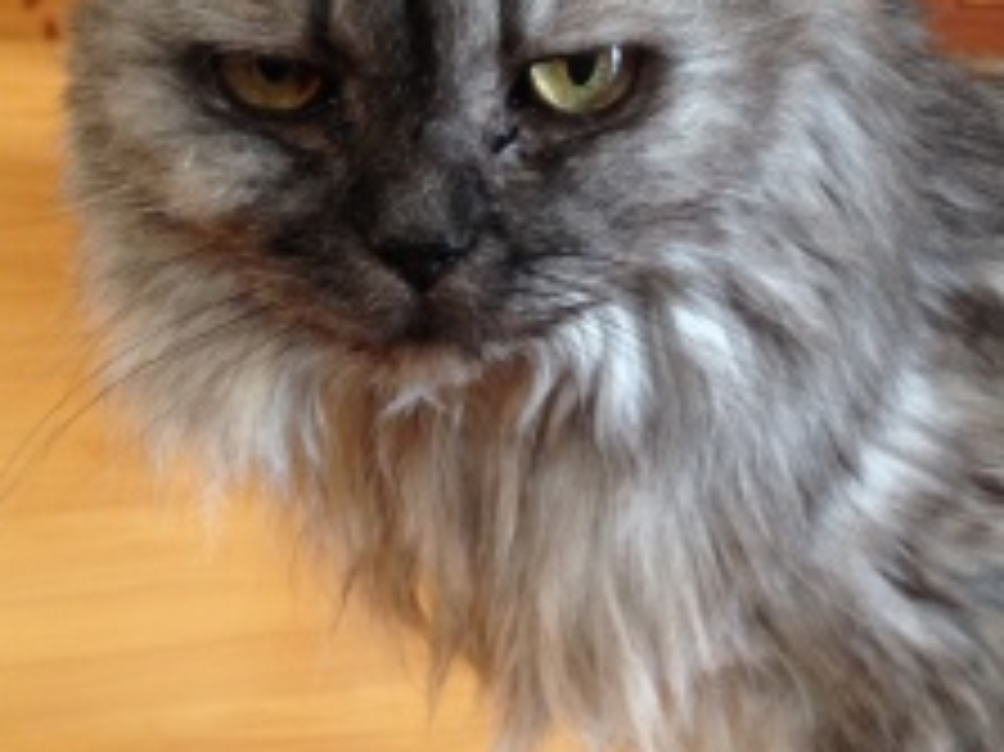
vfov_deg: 19.9
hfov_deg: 26.1
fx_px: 2145
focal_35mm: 74
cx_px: 702
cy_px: 362
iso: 100
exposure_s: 1/20
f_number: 2.4
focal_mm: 4.12
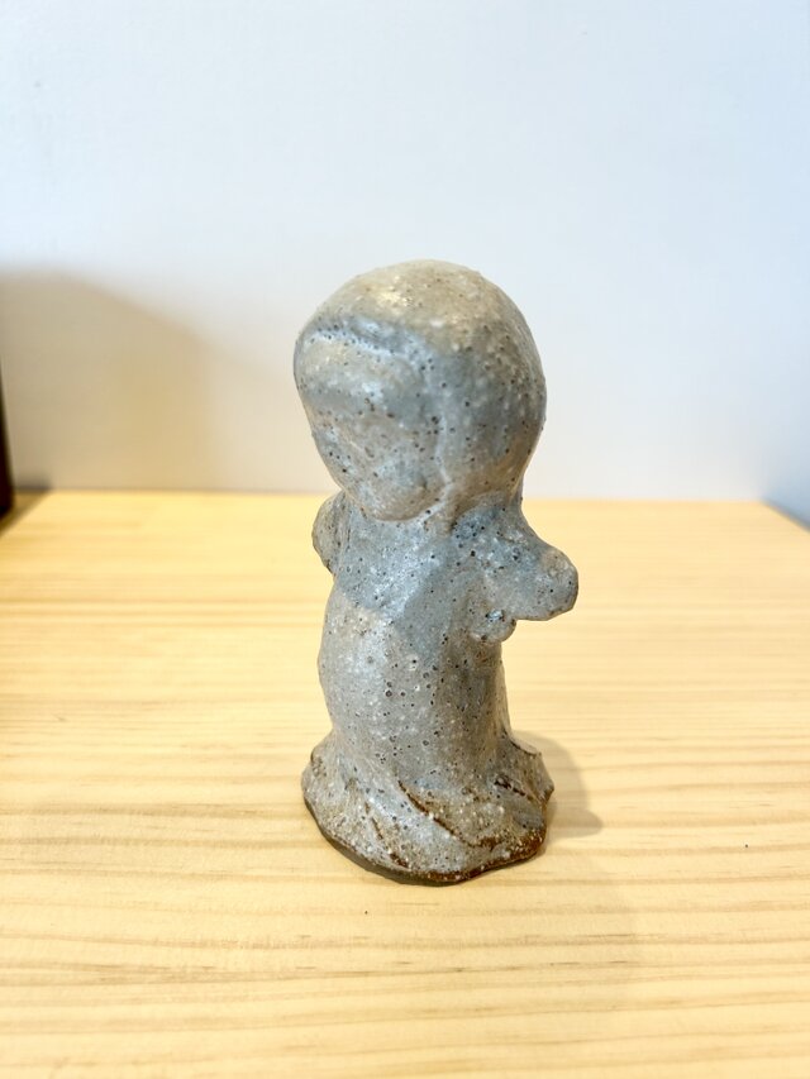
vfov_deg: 67.3
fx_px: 811
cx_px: 405
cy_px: 540
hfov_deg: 53.1
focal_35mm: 26
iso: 40
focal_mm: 5.7
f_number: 1.5
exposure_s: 1/165
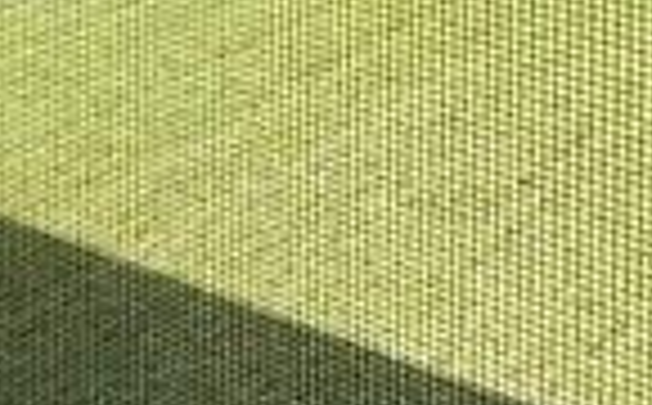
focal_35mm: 105
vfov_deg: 11.1
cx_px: 477
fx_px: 1862
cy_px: -441
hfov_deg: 19.7
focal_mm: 2.22
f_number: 2.2
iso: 50
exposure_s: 1/864
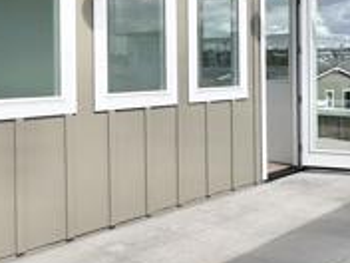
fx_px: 516
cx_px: 227
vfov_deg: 28.2
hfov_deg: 37.2
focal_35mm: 51
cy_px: 68
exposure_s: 1/4000
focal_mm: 2.22
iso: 50
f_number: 2.2
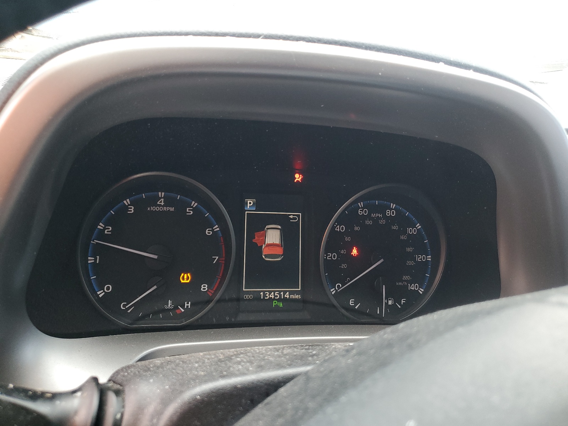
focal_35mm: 26
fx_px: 427
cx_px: 284
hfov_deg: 67.3
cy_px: 213
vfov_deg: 53.1
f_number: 1.5
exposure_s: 1/60.2
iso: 99
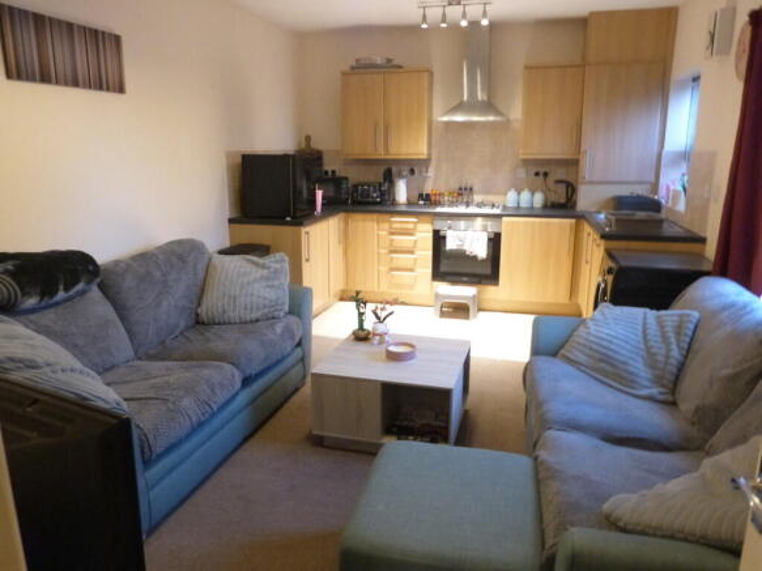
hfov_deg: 69.4
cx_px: 381
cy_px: 286
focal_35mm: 25
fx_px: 550
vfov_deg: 54.9
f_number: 2.8
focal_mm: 4.5
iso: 500
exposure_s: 1/8
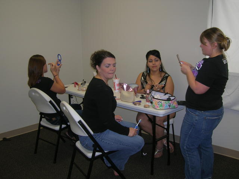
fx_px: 262
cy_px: 90
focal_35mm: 38
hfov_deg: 49.0
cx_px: 120
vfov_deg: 37.7
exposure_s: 1/60.1
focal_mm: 6.4
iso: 50
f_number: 3
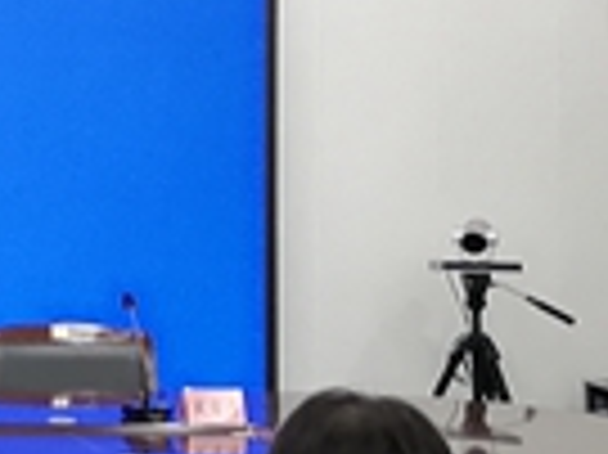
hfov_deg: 13.6
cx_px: -527
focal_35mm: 128
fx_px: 2246
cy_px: 139
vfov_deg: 11.5
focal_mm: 5.3
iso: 100
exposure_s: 1/33.3
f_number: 1.8
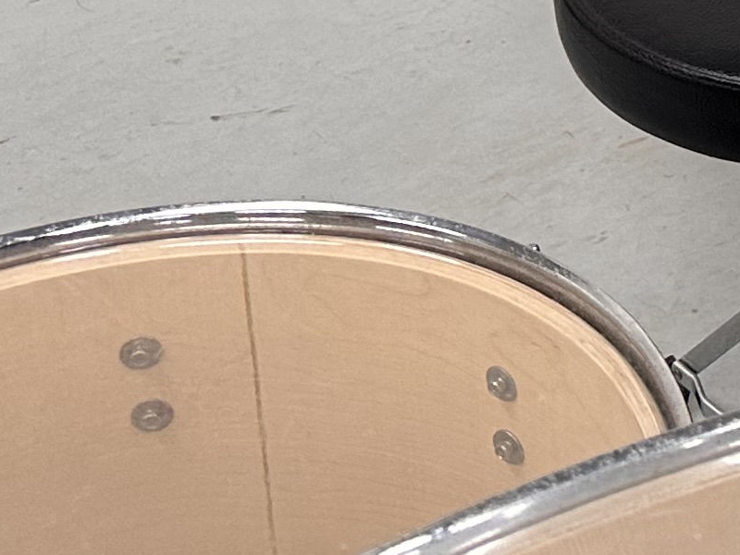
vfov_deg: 11.2
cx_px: 1433
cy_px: -506
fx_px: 2587
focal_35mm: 121
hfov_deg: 14.0
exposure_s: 1/60
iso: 125
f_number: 1.78
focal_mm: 6.86
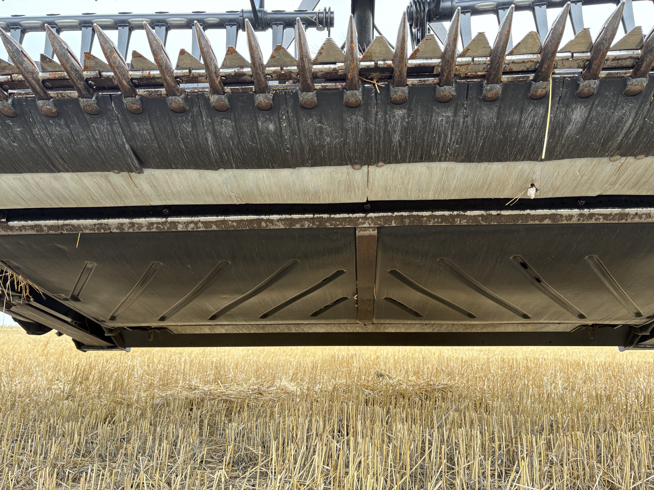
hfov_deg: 67.3
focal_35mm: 26
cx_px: 327
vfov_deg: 53.1
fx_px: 491
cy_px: 245
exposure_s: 1/224
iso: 50
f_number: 1.6
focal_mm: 5.96
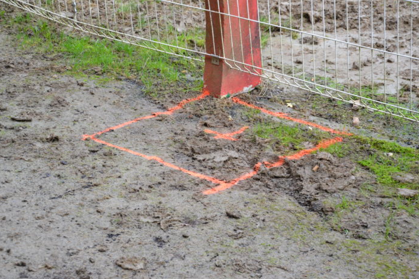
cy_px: 140
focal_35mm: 94
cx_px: 208
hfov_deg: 21.7
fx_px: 1094
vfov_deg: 14.5
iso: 400
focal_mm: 62
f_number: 5.6
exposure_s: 1/125
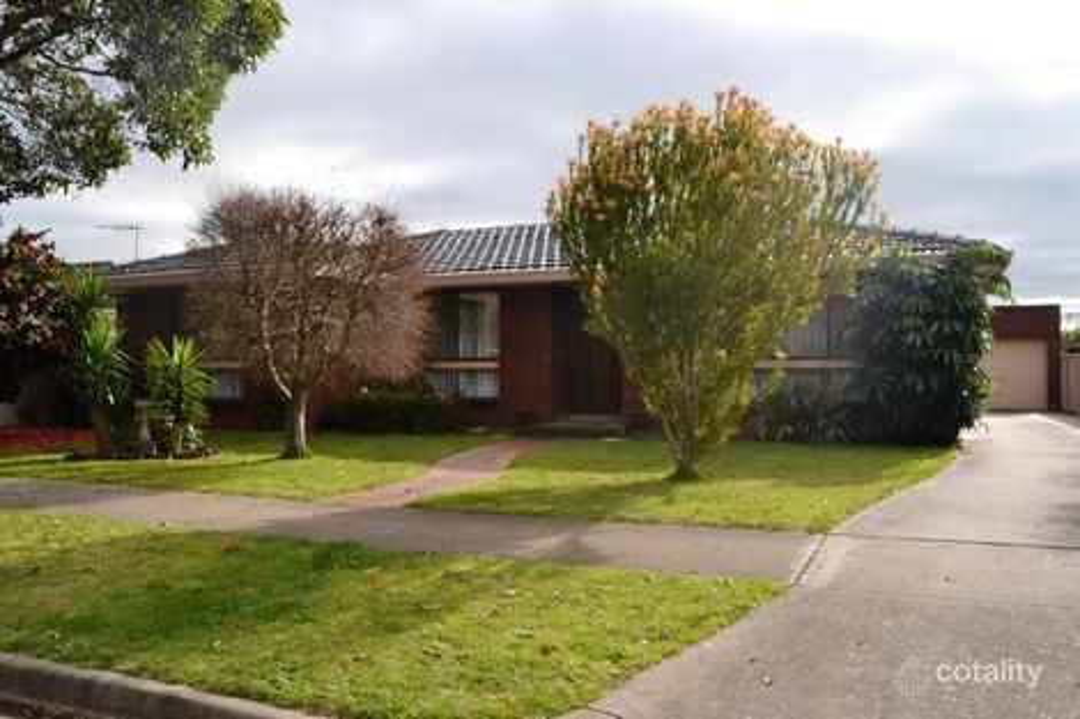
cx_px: 540
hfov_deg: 61.9
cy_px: 360
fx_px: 900
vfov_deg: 43.6
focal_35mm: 30
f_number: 7.1
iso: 100
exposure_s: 1/200
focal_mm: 20
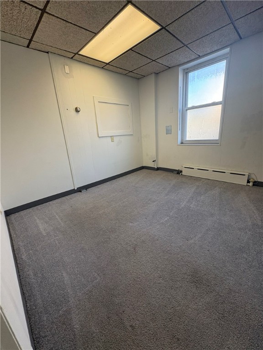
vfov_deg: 102.1
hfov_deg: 85.7
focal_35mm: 14
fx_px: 142
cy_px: 175
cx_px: 132
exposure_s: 1/120
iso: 200
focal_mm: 2.22
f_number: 2.2
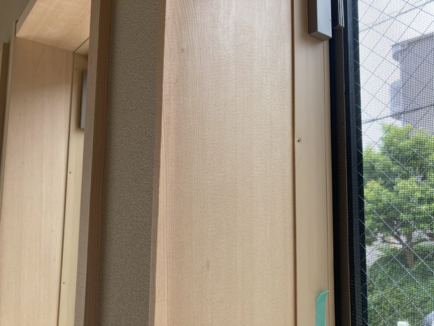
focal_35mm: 28
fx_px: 351
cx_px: 217
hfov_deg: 63.4
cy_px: 163
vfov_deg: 49.7
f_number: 1.8
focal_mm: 3.99
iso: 20
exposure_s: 1/130
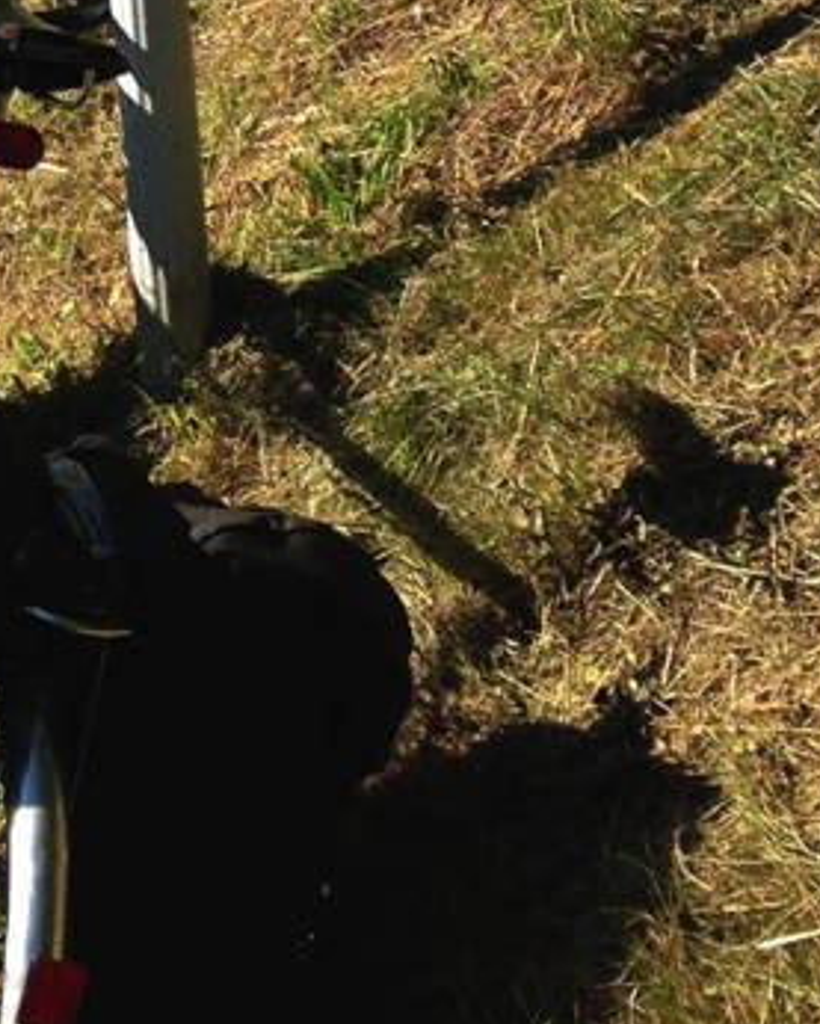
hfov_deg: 12.6
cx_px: -184
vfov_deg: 15.2
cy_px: -388
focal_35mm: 119
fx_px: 3608
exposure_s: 1/797
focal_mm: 4.12
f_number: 2.4
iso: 50
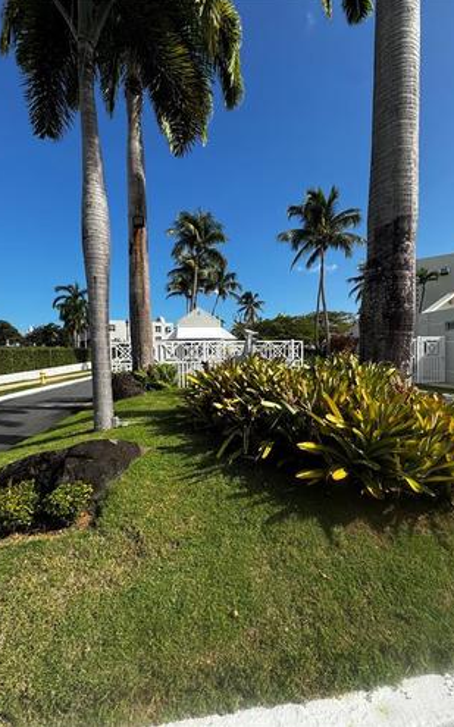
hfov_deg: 74.7
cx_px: 233
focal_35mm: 15
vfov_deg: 101.5
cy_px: 361
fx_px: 297
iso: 50
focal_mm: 2.22
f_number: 2.2
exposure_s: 1/1536
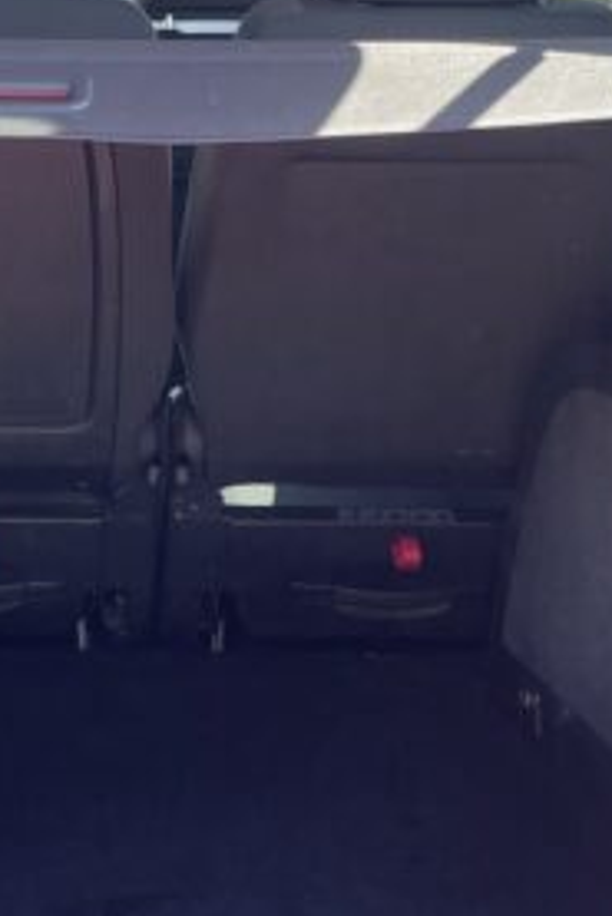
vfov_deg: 25.7
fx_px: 1986
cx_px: 13
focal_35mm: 78
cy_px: 251
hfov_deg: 17.2
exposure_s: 1/164
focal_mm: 5.1
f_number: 1.6
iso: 50
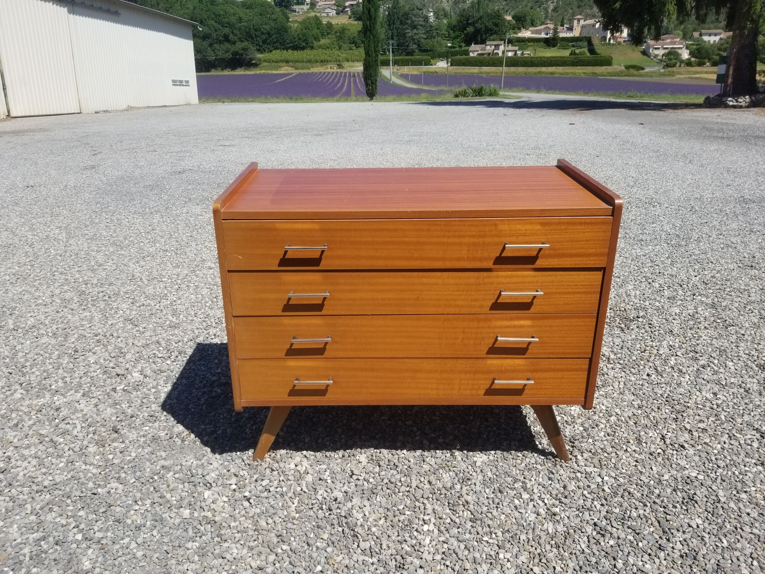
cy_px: 287
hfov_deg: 67.3
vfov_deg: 53.1
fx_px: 575
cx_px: 382
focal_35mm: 26
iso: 50
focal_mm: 4.25
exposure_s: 1/2672
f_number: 1.7
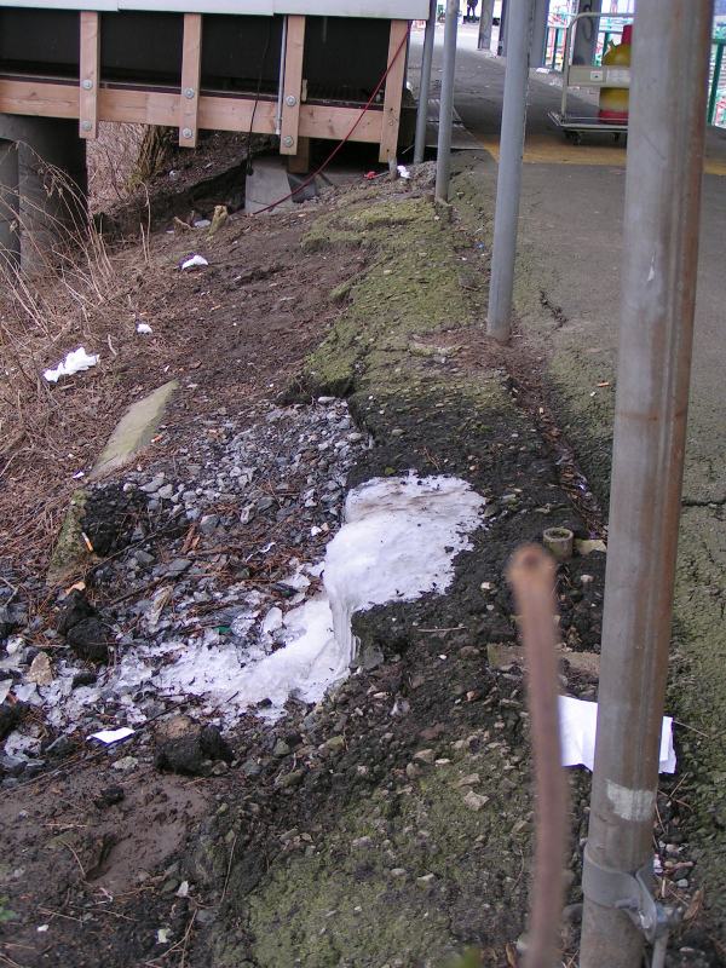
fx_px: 1258
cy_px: 484
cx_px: 363
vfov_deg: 42.1
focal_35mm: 45
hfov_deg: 32.2
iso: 50
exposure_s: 1/50
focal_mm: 6.9
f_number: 3.2
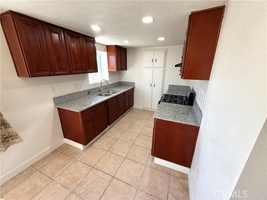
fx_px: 108
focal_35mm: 14
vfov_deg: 85.7
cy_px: 100
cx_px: 134
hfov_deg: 102.1
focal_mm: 2.22
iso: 64
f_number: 2.2
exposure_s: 1/120
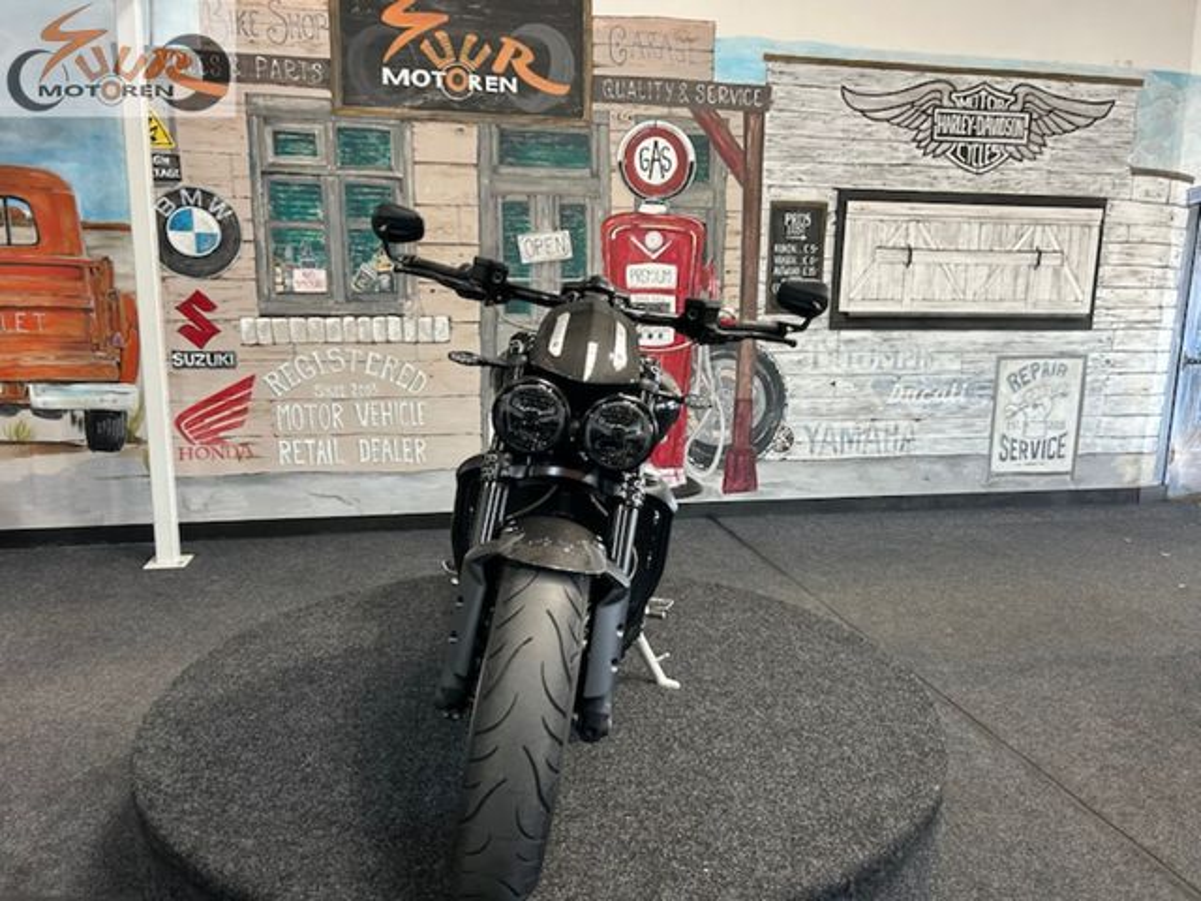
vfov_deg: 53.1
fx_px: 902
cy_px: 450
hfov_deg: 67.3
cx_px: 600
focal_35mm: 26
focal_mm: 5.7
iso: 80
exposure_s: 1/100
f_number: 1.5
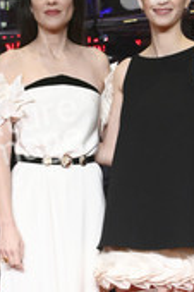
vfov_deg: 16.7
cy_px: 227
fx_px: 988
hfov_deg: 11.2
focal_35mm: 122
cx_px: 45
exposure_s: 1/250
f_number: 5.6
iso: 5000
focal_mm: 52
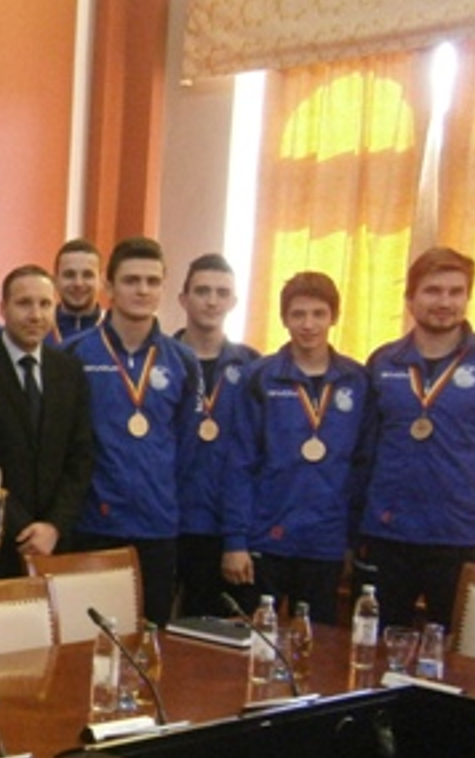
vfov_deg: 32.7
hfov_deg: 17.6
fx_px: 1282
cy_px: 488
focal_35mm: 62
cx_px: -342
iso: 500
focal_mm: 4.7
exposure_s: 1/30
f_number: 2.8
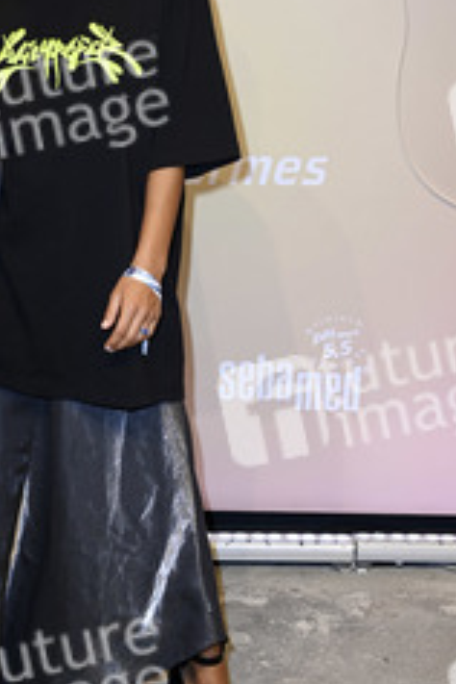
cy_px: 254
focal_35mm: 76
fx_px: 1444
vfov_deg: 26.6
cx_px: 104
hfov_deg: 17.8
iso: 400
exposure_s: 1/250
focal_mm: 45
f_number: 5
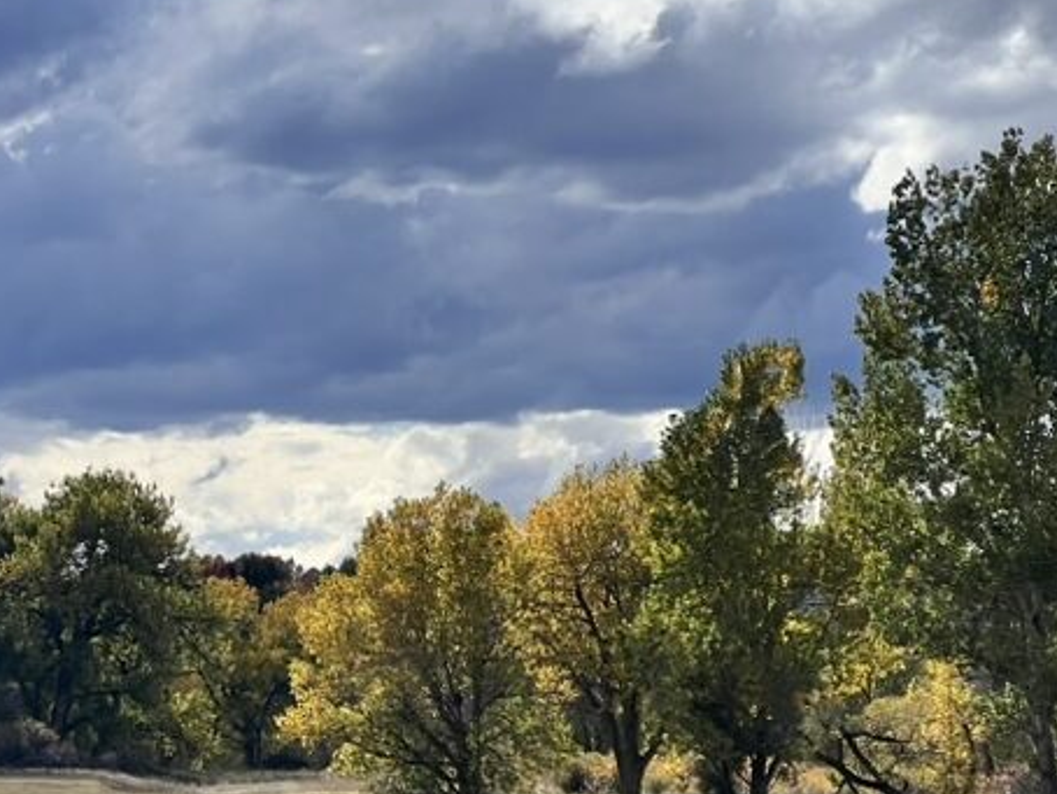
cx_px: 79
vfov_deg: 9.3
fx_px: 4888
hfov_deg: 12.2
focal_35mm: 160
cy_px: 538
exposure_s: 1/1623
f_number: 2.8
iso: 32
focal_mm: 9
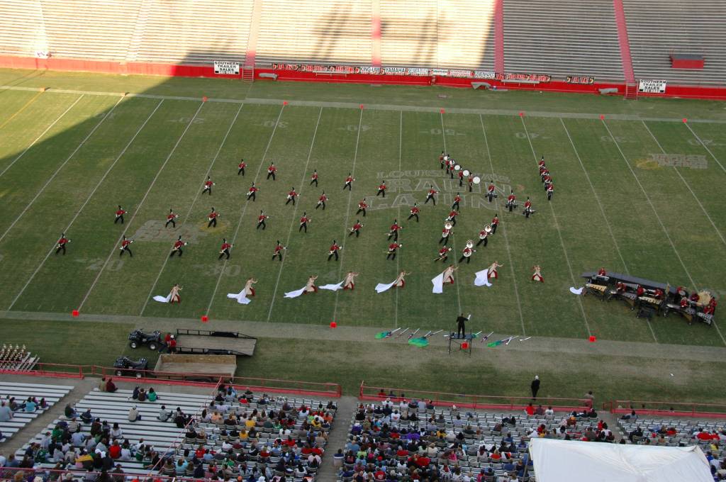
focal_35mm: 48
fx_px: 967
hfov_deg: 41.2
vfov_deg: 28.0
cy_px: 241
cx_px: 363
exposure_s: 1/160
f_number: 6.3
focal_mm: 32
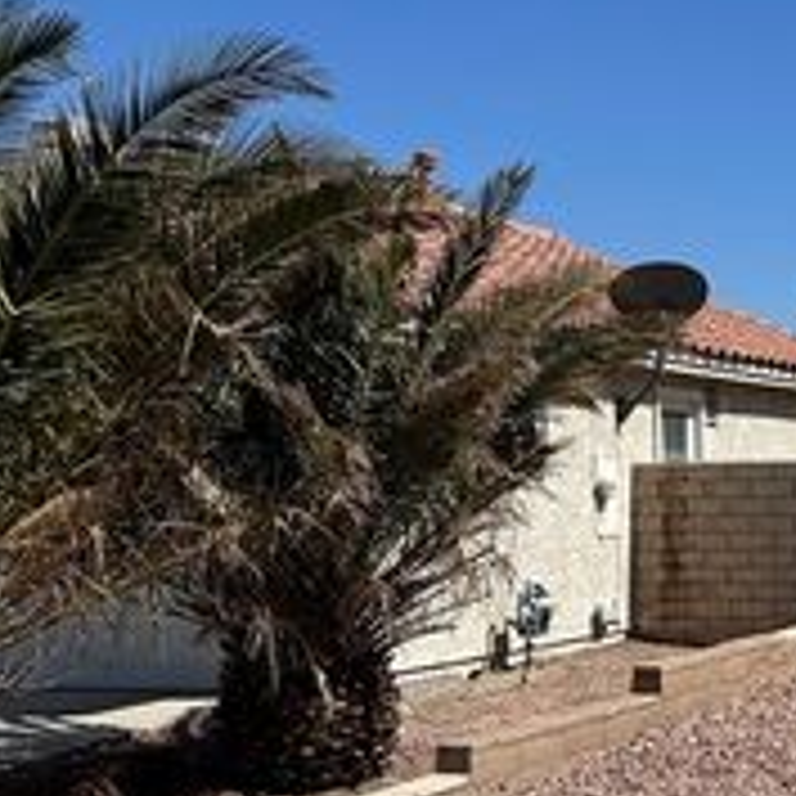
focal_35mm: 60
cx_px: 1048
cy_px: 506
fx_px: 1561
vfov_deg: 28.5
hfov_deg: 24.7
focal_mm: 6.86
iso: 80
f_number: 1.78
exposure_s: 1/8929
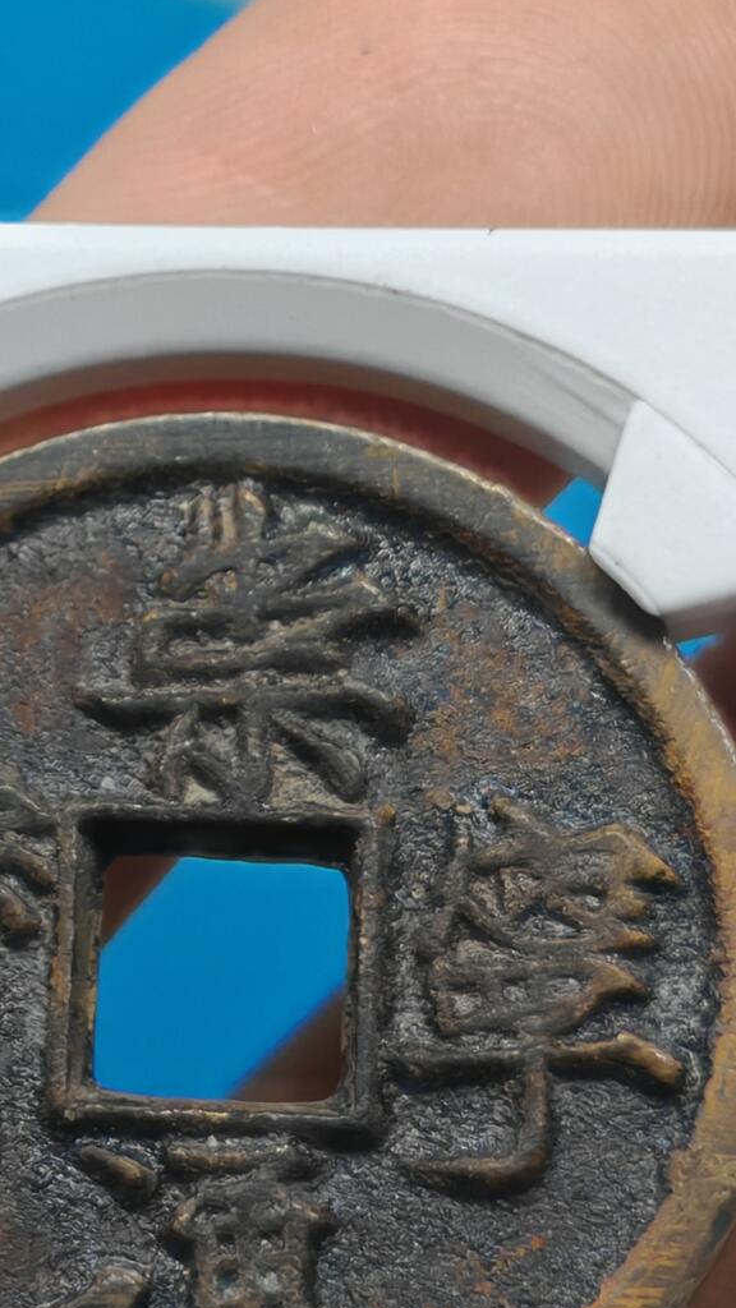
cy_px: 1001
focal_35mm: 182
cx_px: 270
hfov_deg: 6.7
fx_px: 6314
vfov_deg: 11.8
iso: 50
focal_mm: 7.62
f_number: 1.6
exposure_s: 1/200
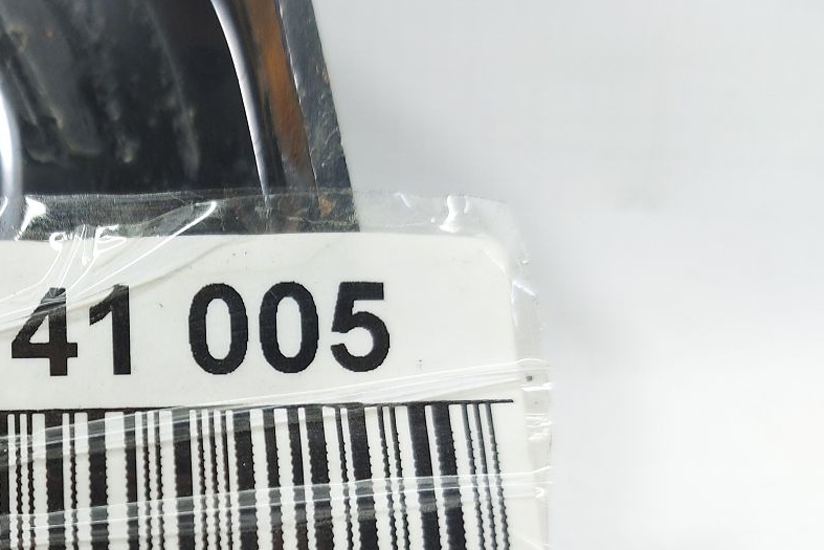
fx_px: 1007
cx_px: 110
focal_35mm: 44
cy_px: 459
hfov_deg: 41.6
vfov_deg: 29.6
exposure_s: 1/50
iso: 64
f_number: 1.8
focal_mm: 5.23
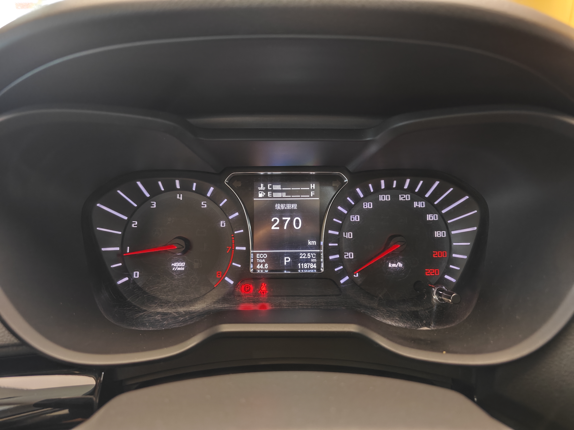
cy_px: 215
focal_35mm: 23
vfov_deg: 58.9
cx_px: 287
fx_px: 381
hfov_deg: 73.9
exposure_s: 1/25
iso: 2000
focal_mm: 8.7
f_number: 1.9
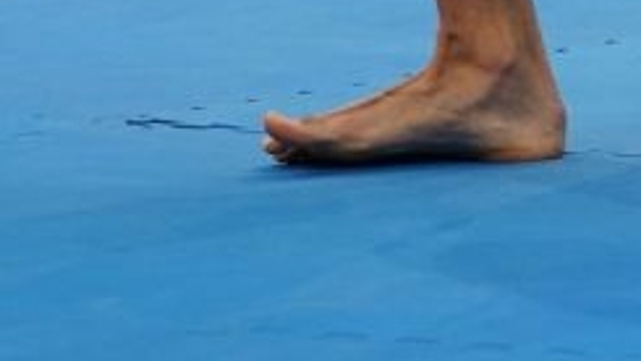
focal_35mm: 616
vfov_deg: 2.0
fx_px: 10473
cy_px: -853
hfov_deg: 3.5
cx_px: 1222
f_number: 2.8
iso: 640
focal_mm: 80
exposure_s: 1/500
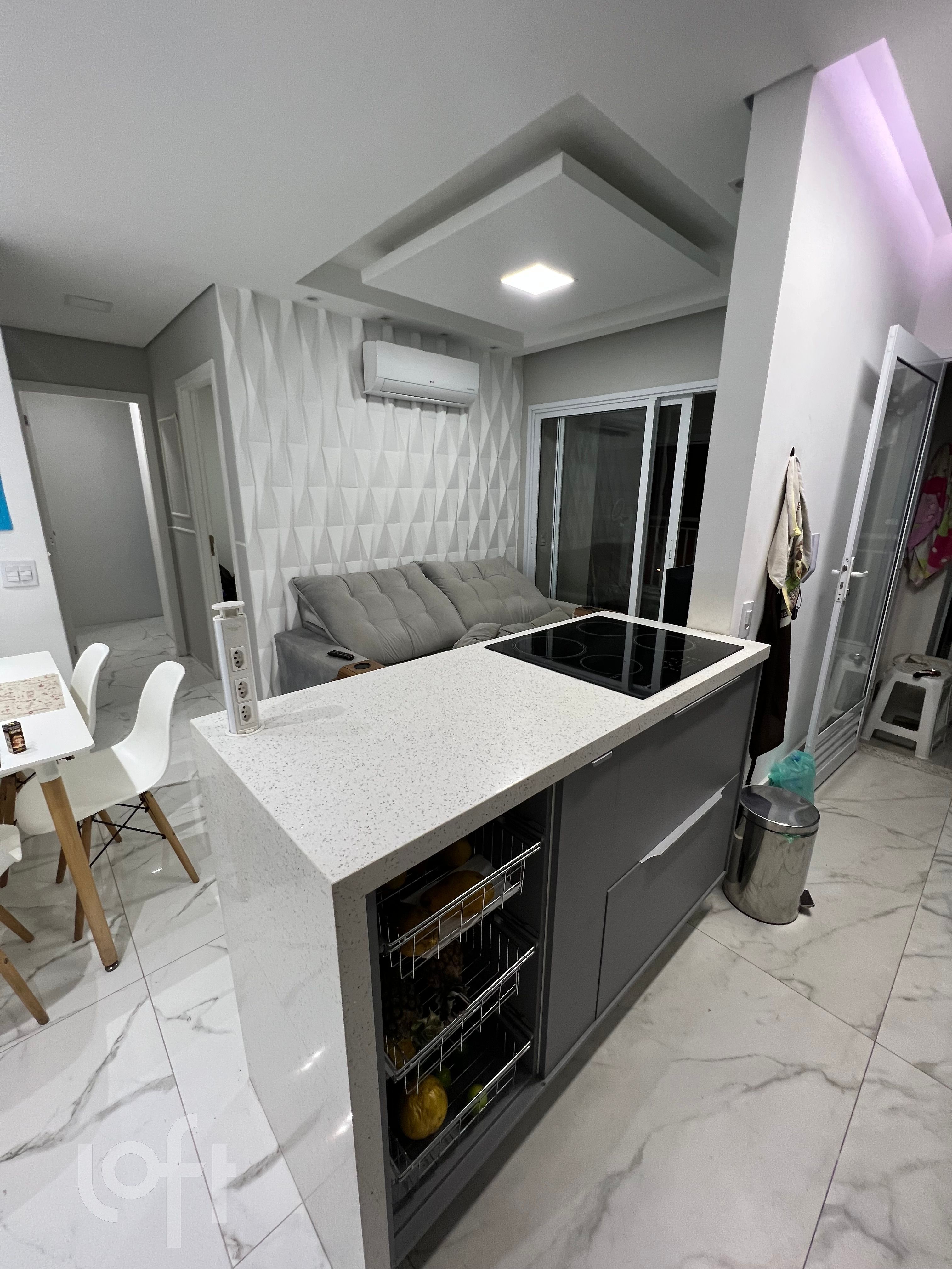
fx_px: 477
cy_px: 634
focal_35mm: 13
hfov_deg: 89.9
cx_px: 476
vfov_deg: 106.2
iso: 125
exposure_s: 1/60
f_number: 1.8
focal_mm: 1.57
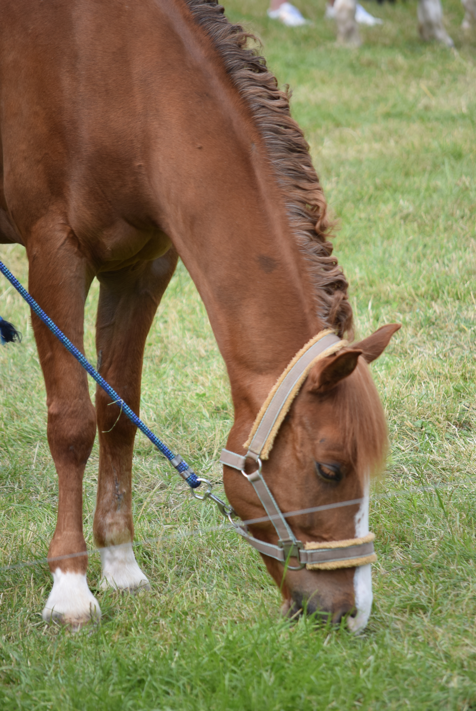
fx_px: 4751
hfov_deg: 5.7
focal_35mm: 240
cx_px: 238
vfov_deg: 8.6
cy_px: 356
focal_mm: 160
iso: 280
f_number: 5.6
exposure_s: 1/500
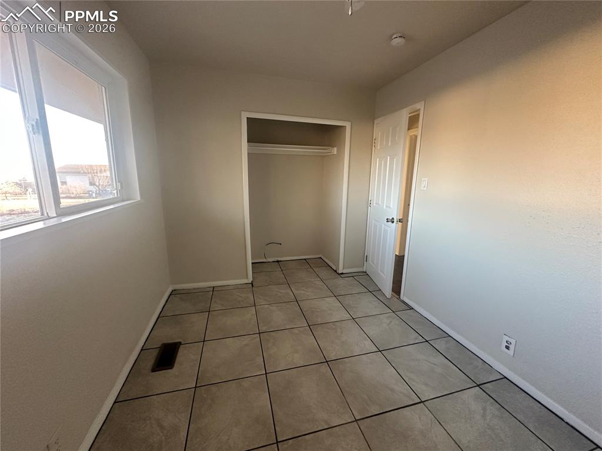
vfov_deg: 85.6
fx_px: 243
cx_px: 301
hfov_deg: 102.1
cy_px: 226
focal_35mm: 14
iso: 320
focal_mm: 2.22
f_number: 2.2
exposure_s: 1/76
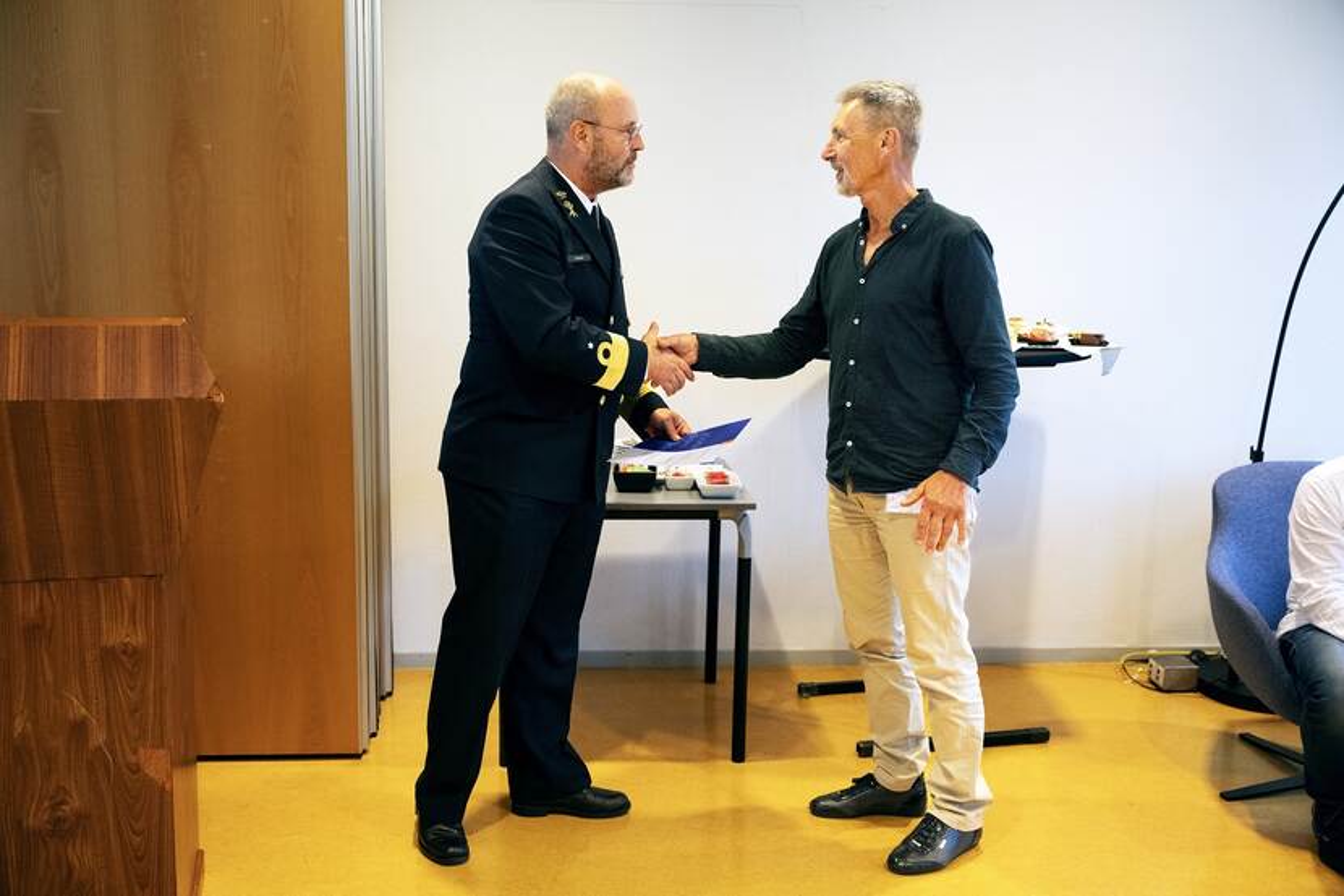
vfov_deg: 36.9
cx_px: 672
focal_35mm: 36
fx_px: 1344
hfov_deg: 53.1
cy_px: 448
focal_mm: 36
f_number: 2.8
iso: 4000
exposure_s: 1/160
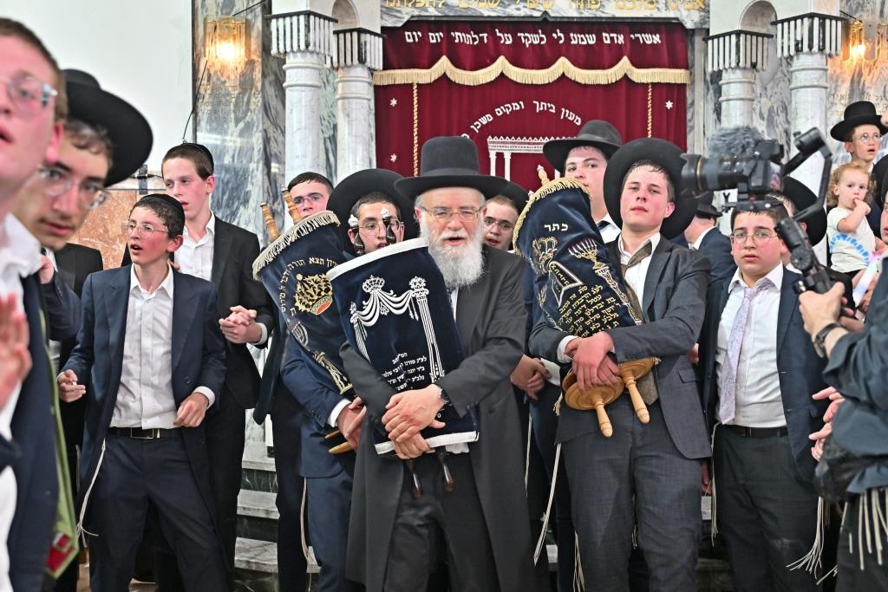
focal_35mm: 45
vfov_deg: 29.9
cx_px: 444
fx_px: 1110
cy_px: 296
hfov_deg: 43.6
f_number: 4
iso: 800
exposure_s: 1/160
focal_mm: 45
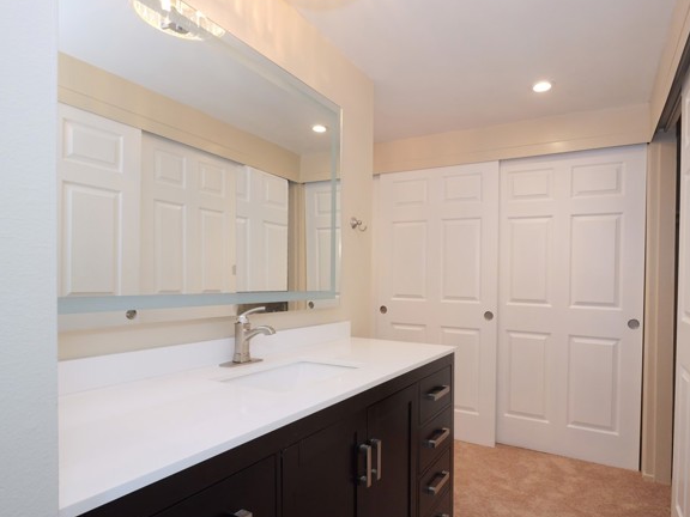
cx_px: 374
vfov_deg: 65.9
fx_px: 399
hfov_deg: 81.6
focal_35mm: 20
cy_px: 276
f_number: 7.1
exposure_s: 1/80
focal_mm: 9
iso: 2000
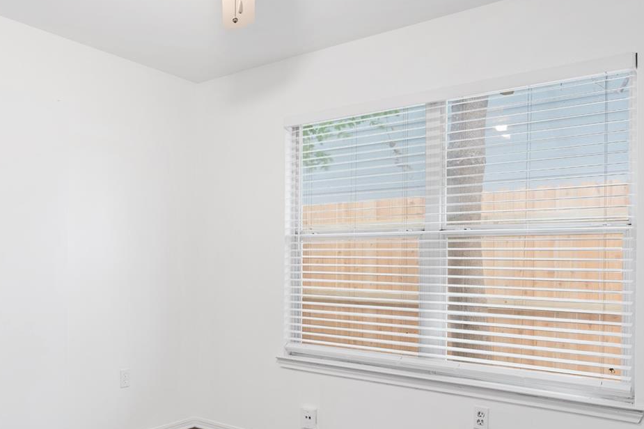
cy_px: 265
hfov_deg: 59.2
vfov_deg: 42.0
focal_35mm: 31
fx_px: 554
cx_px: 225
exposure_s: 1/5
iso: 100
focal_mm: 14
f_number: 5
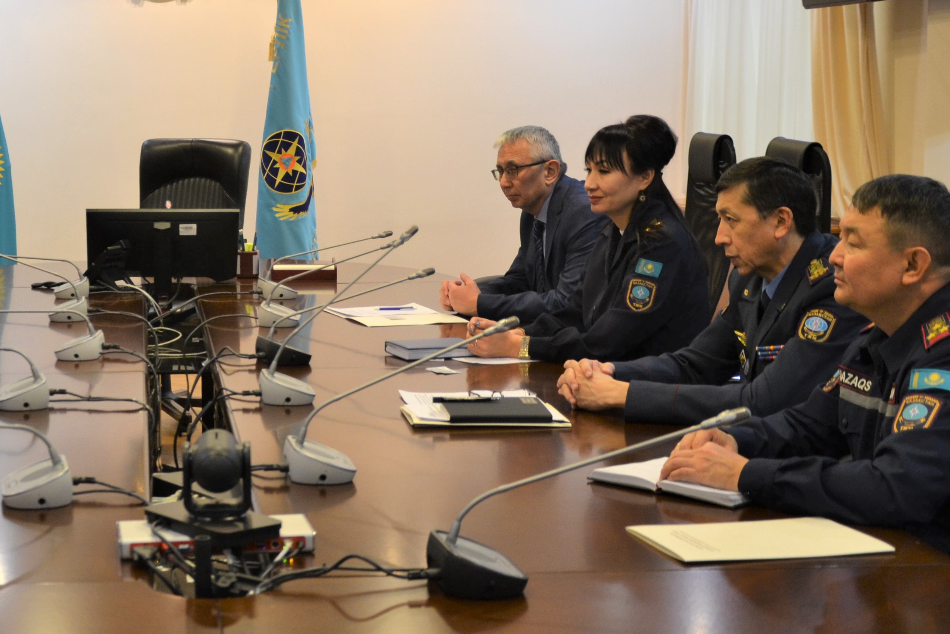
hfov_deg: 28.6
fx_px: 1819
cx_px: 179
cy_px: 224
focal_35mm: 69
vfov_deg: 19.7
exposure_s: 1/25
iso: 400
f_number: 4
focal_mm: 25
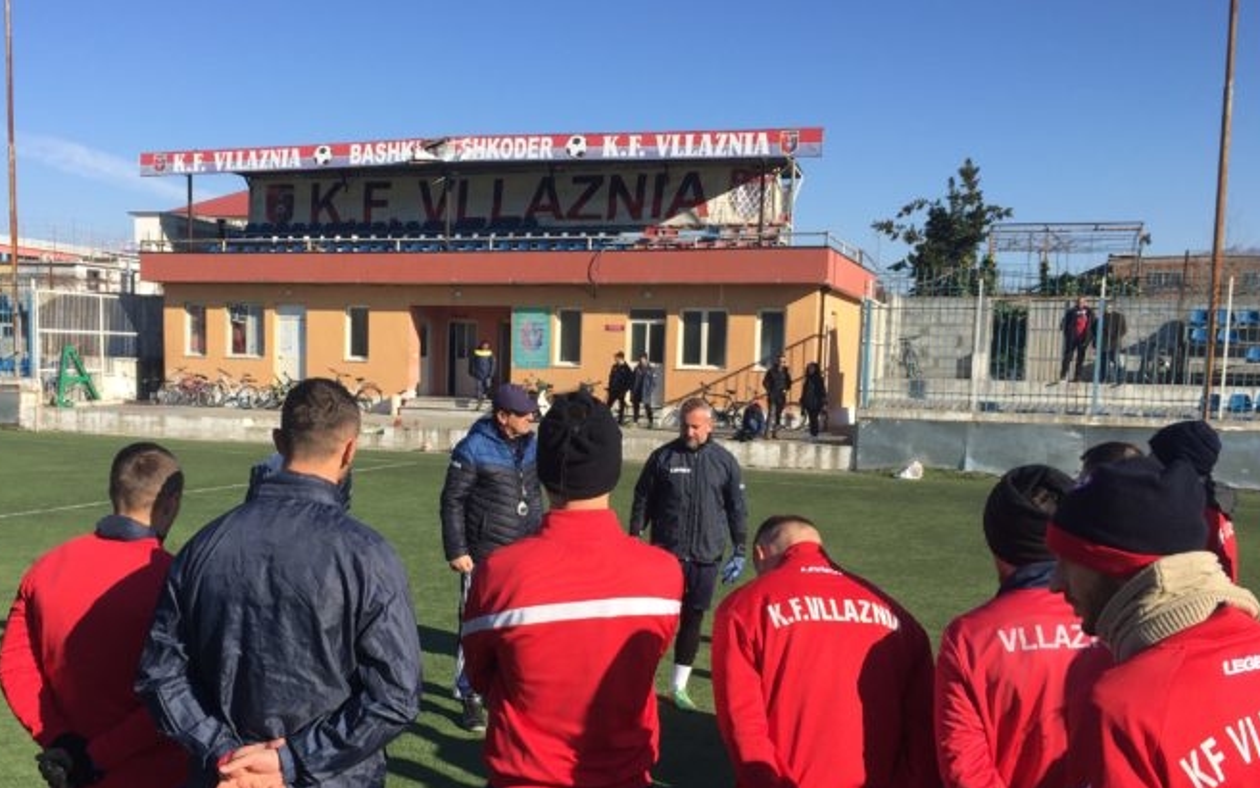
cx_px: 555
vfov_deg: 35.2
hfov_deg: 53.9
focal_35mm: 36
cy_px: 484
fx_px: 1236
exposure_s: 1/1522
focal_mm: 4.15
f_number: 2.2
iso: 32
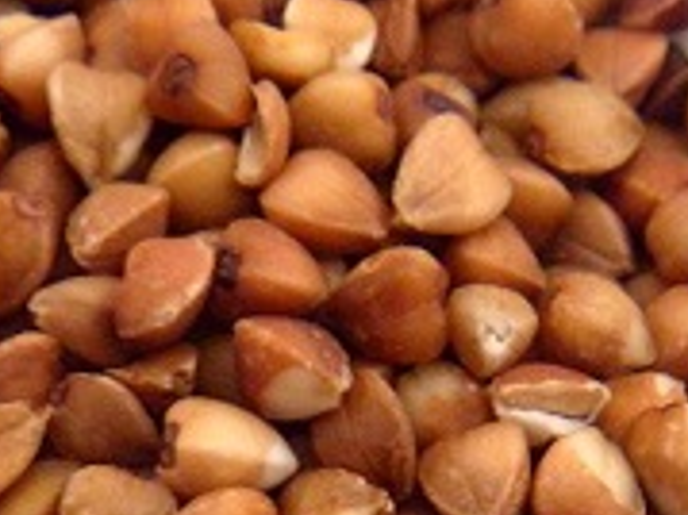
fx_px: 1946
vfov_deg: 14.7
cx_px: 296
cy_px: 586
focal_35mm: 98
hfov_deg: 20.0
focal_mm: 6.3
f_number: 3.5
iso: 400
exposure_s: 1/8
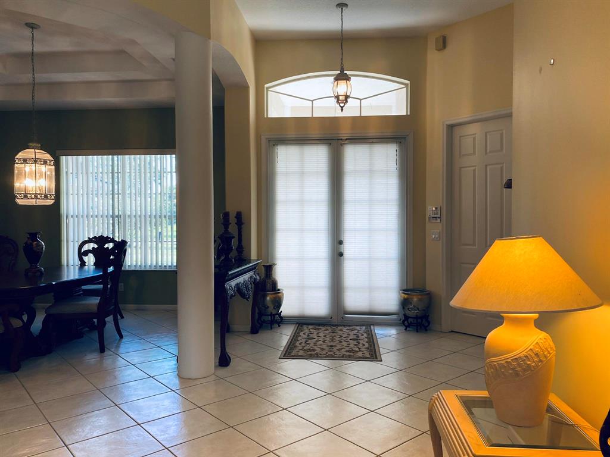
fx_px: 458
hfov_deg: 67.3
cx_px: 305
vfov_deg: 53.1
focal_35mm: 26
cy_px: 228
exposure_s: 1/120
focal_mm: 4.25
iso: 100
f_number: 1.8
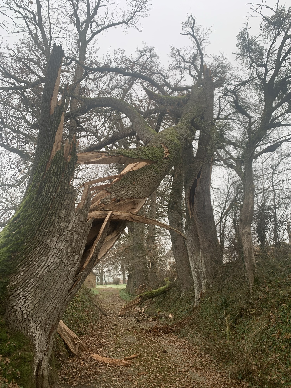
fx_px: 291
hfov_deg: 53.1
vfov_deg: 67.3
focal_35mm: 26
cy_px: 194
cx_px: 146
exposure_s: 1/122
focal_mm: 4.25
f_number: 1.8
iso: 25
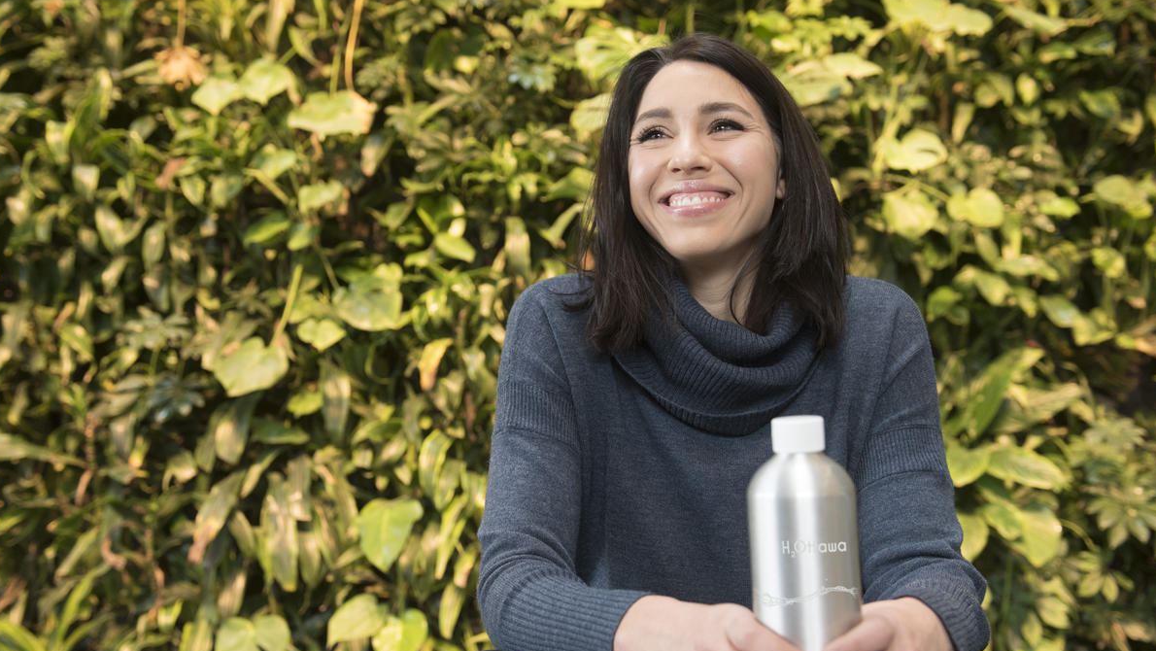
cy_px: 365
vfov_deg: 27.1
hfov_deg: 46.3
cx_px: 531
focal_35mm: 44
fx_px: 1349
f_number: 4
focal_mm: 34
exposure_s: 1/60
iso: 1250
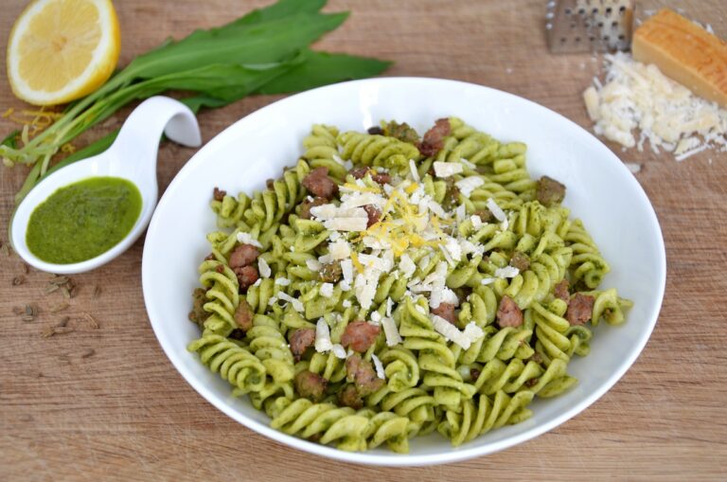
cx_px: 364
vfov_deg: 18.1
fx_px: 1512
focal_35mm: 75
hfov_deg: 27.0
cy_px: 241
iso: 125
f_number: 5
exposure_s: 1/15
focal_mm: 50
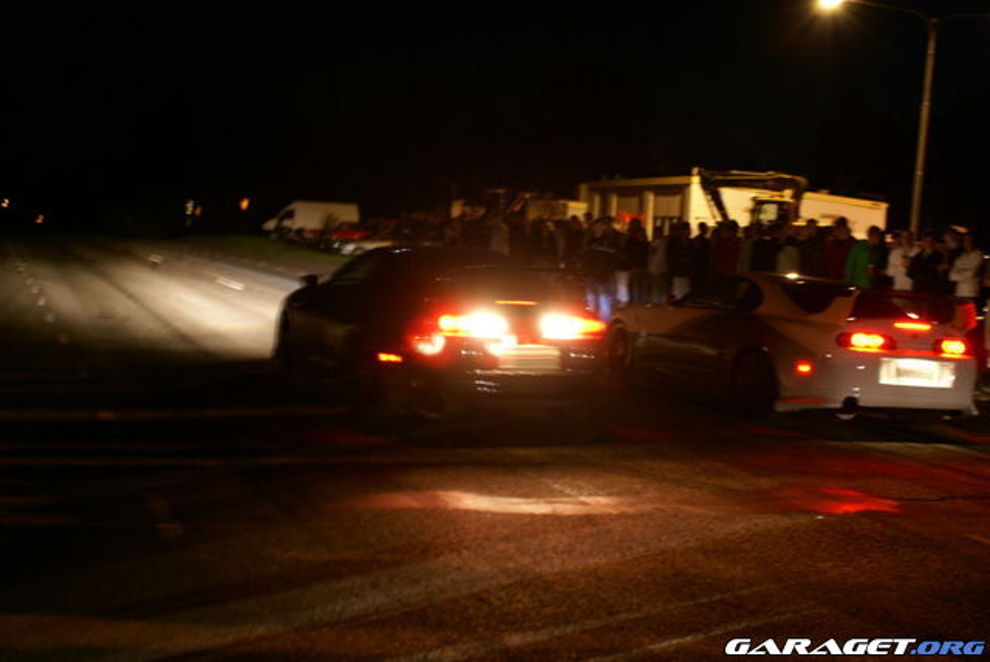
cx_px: 495
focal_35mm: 45
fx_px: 1239
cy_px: 331
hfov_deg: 43.6
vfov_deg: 29.9
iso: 400
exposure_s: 1.3
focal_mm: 30
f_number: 5
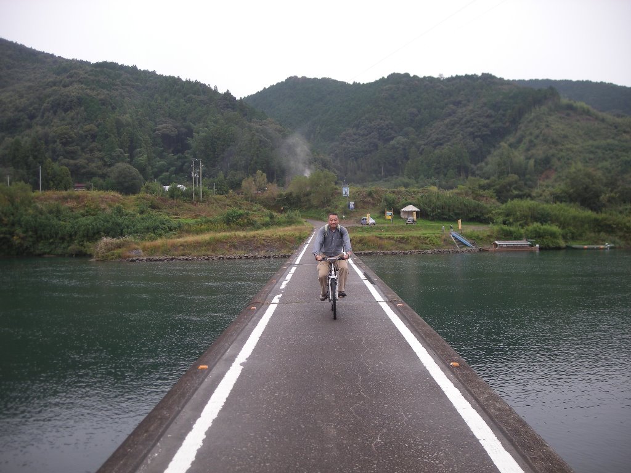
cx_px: 316
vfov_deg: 40.7
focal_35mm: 35
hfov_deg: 52.6
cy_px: 236
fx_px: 638
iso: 50
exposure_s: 1/140
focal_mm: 5.7
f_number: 2.8
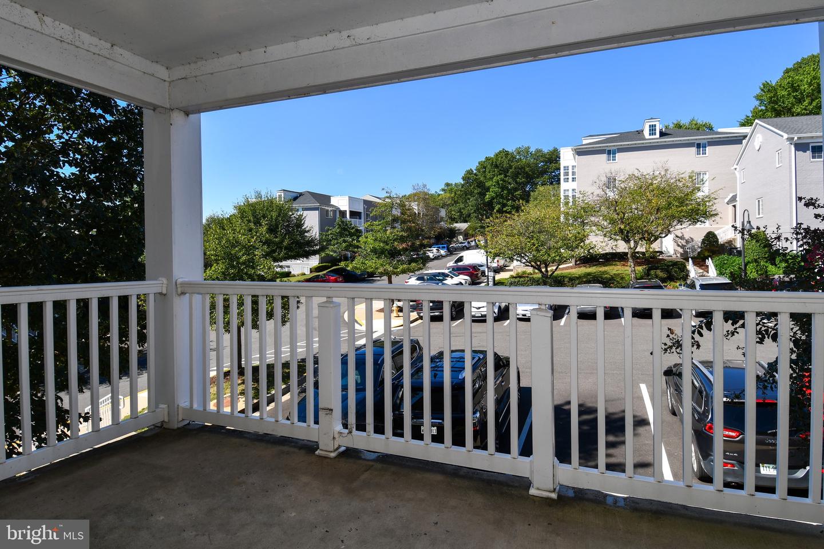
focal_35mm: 18
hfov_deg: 90.0
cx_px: 412
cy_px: 274
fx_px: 412
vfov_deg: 67.4
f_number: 8
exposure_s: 1/250
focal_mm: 12
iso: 100
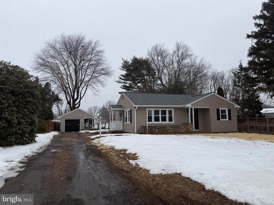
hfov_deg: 71.6
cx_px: 137
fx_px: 190
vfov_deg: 56.8
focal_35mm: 24
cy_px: 102
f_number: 1.78
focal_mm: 6.76
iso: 80
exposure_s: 1/2110
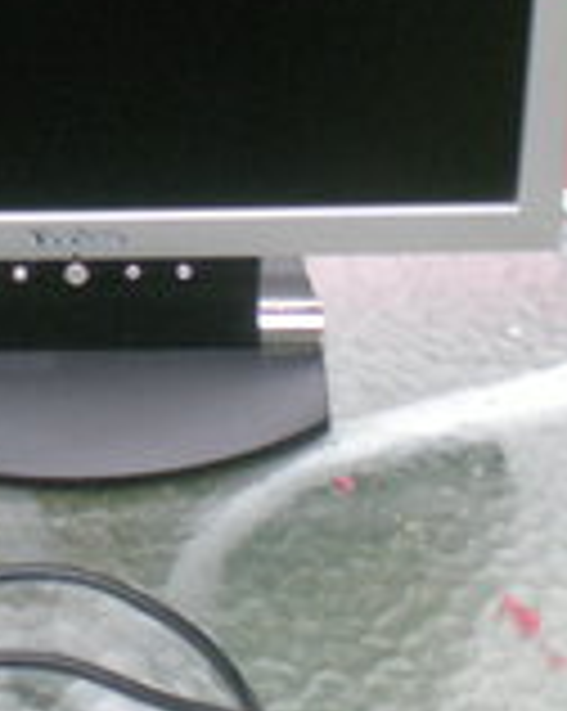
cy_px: 72
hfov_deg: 16.2
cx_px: 72
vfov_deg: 20.0
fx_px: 1976
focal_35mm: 94
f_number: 3.1
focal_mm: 6.3
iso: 400
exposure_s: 1/230
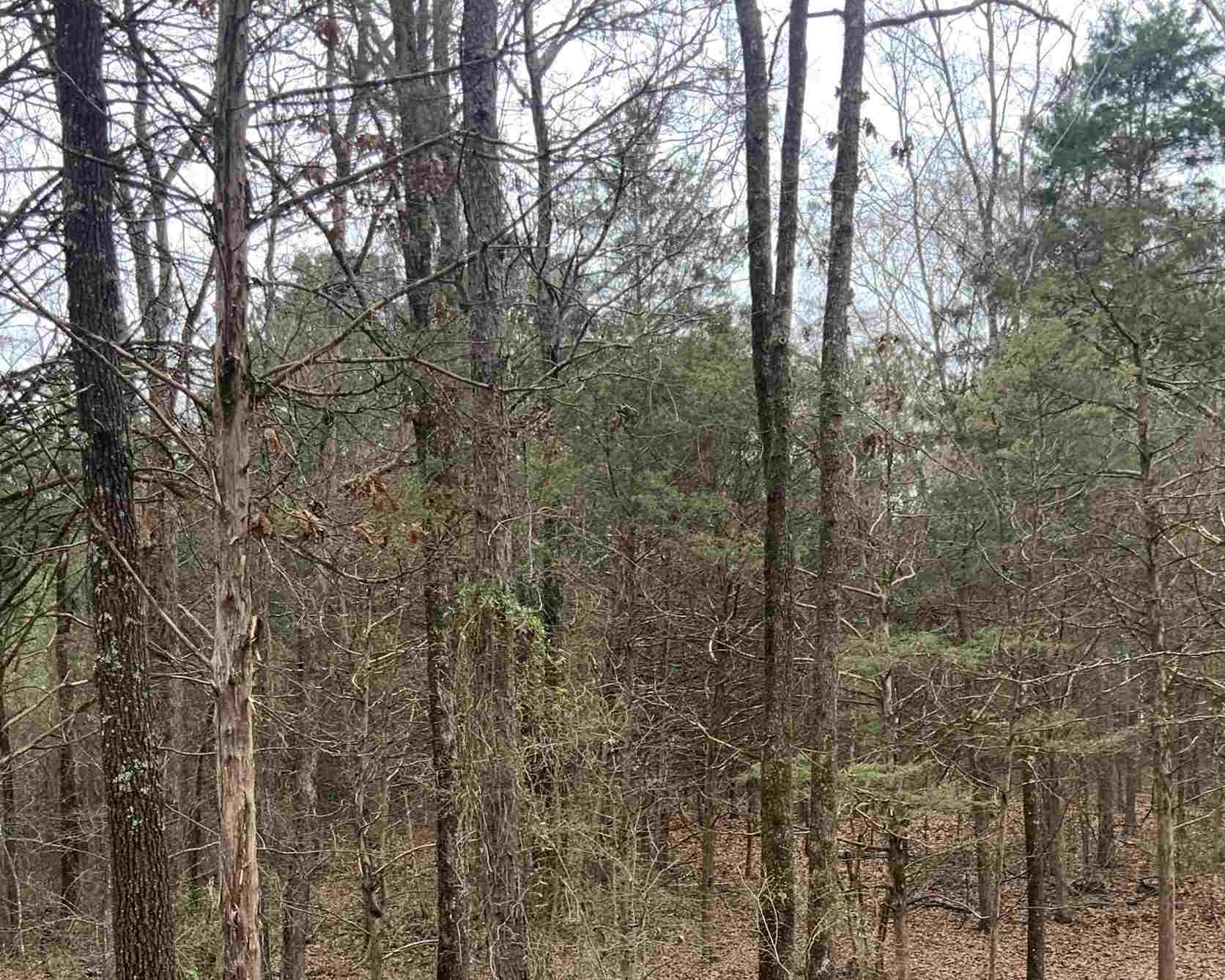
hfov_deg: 36.0
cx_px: 574
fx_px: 1885
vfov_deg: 28.3
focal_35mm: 52
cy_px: 827
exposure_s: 1/122
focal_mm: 3
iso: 32
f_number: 1.8
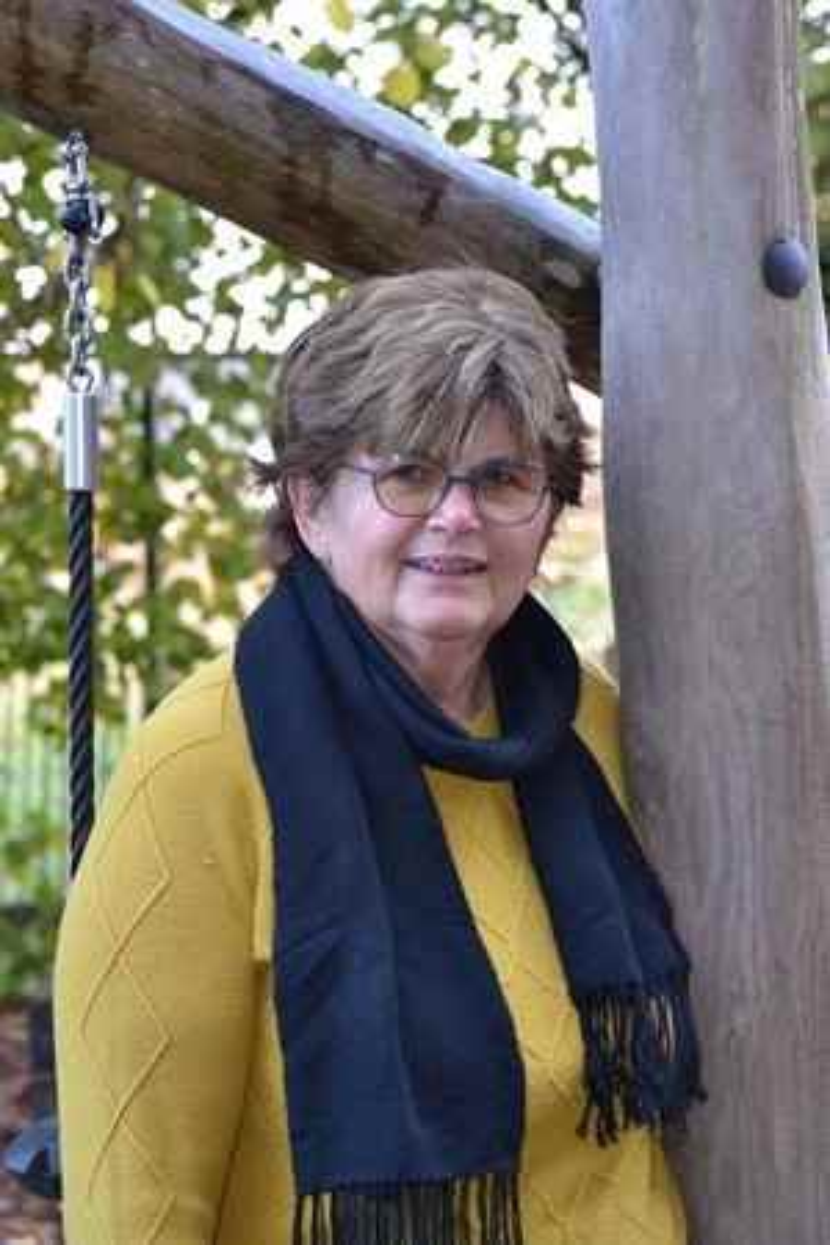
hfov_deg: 16.6
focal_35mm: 82
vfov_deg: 24.6
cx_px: 415
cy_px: 622
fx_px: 2853
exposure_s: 1/60
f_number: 5
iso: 450
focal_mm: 55
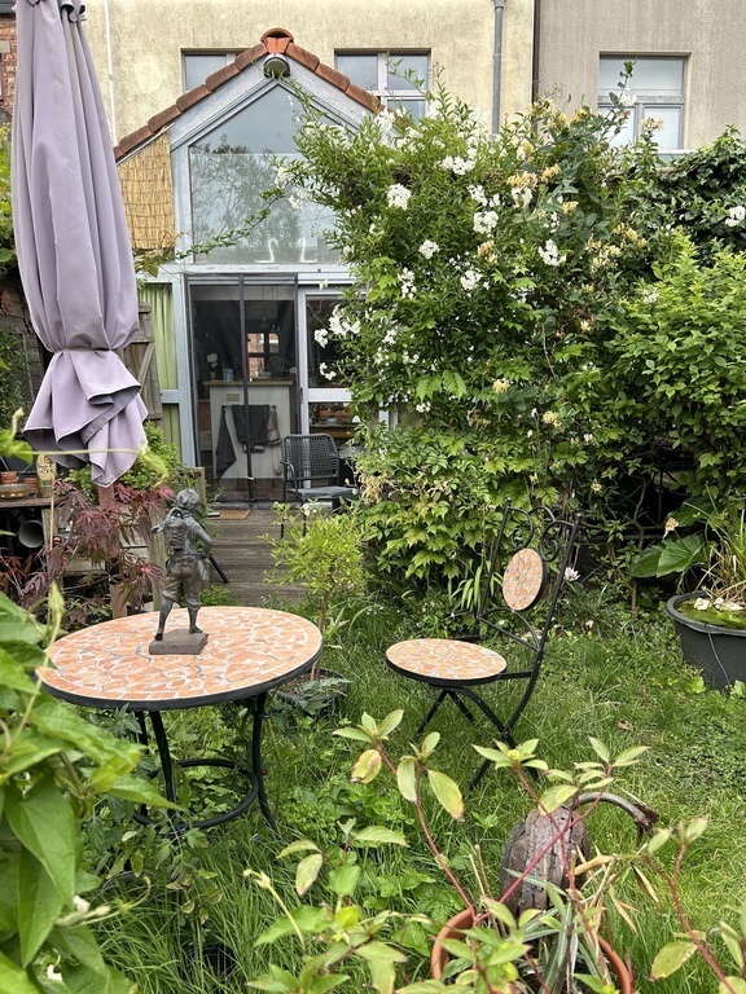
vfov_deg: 67.3
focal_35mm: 26
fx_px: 747
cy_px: 497
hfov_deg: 53.1
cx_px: 373
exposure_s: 1/611
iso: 50
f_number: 1.5
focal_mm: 5.7
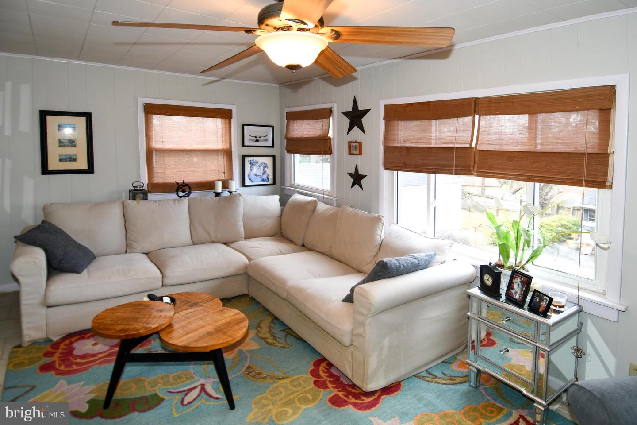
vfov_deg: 67.4
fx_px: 318
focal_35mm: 18
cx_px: 318
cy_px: 212
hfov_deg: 90.0
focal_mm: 12
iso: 280
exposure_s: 1/60
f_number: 4
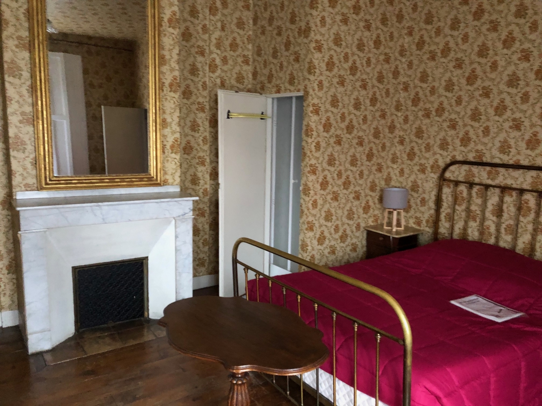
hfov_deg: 63.4
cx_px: 271
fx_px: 438
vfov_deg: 49.7
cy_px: 203
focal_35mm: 28
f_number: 1.8
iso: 100
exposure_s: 1/4
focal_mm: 4
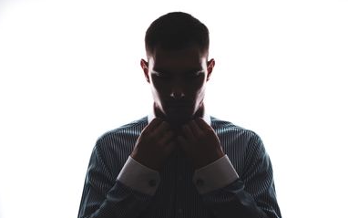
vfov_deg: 11.7
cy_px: 119
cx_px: 178
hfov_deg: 18.6
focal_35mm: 112
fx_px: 1063
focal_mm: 105
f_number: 11
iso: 100
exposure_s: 1/160
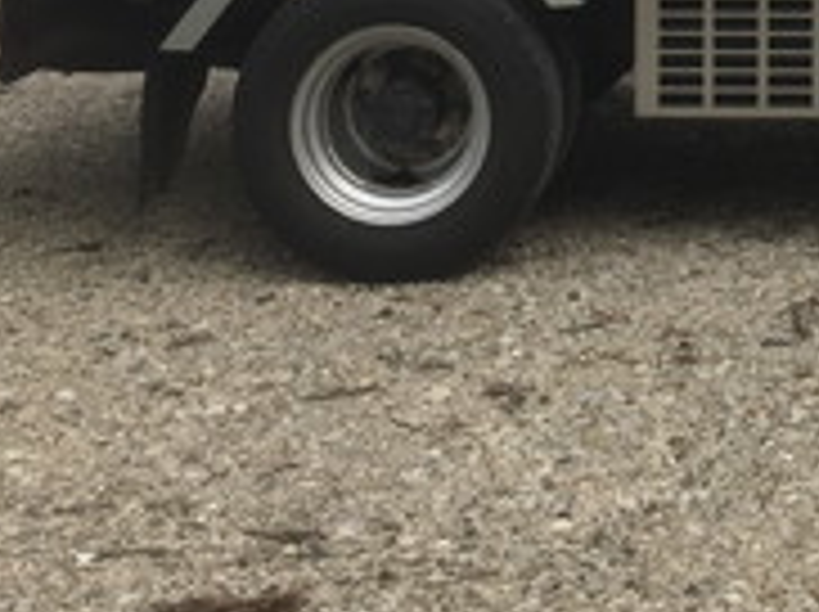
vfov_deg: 13.3
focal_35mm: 102
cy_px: -410
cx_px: 1008
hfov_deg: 18.2
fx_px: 2410
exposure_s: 1/1464
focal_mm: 4.15
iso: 32
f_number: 2.2
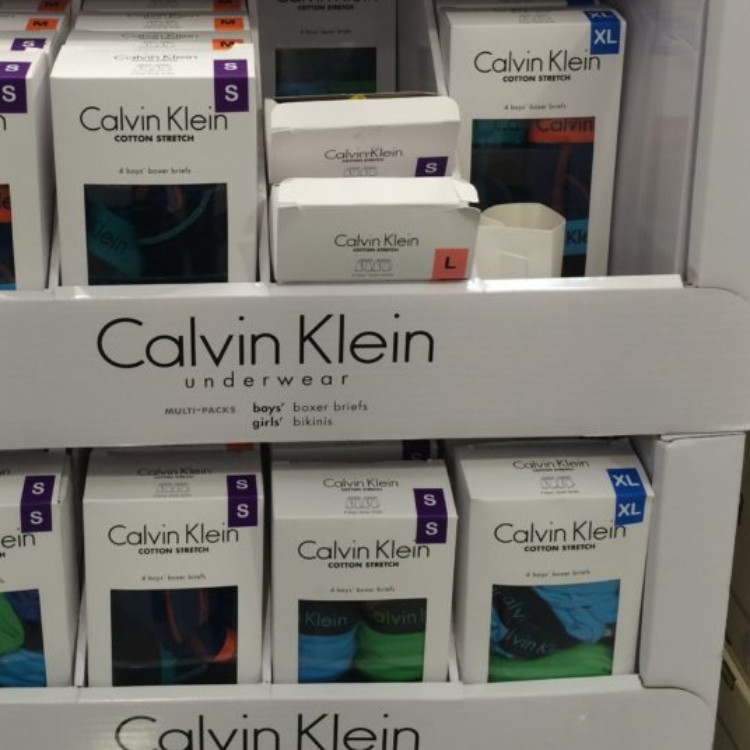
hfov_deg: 34.4
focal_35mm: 49
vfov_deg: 33.5
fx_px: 1201
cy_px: 136
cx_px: 266
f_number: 2.2
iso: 40
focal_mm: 4.15
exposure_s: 1/33
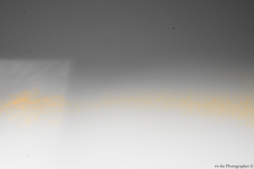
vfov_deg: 29.8
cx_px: 127
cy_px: 84
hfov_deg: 43.6
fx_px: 317
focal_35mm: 45
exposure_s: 3.2
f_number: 22
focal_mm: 30
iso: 3200
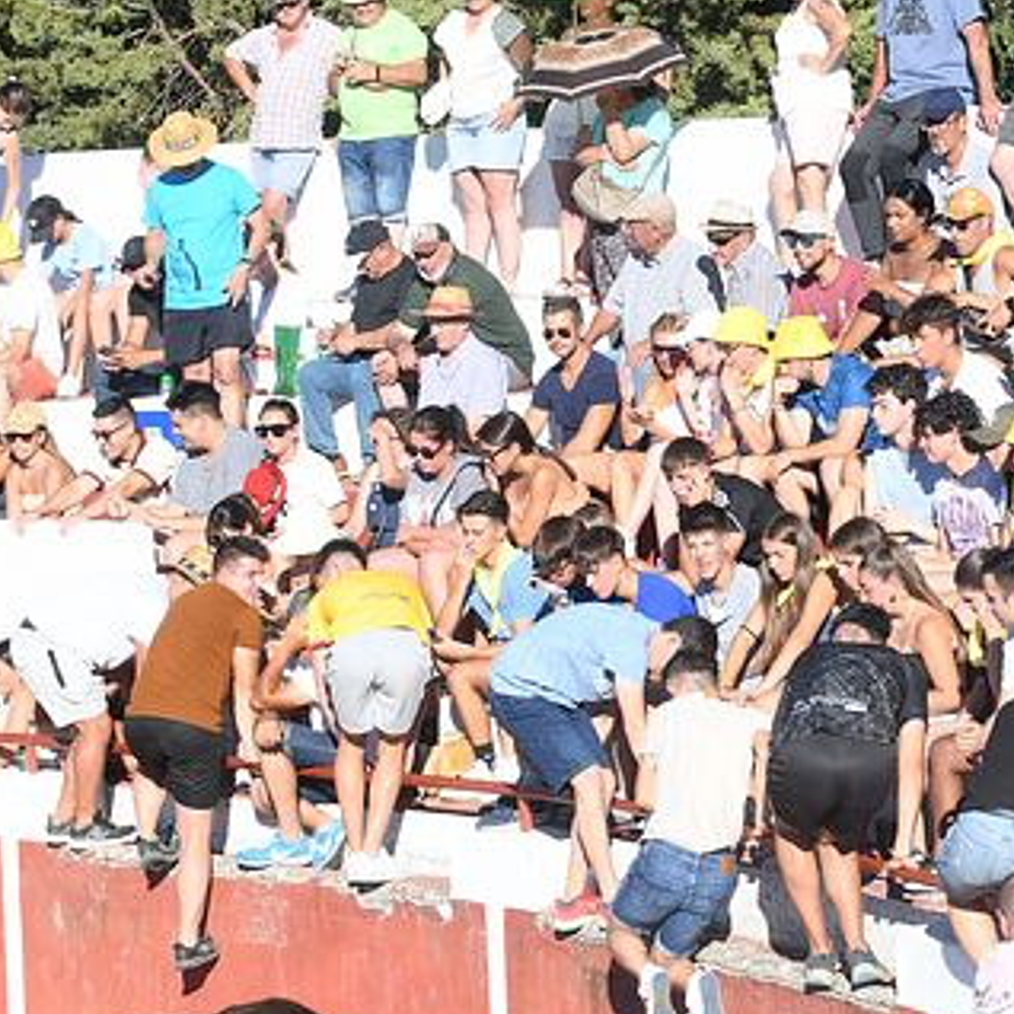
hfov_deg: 10.9
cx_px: 1081
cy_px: 786
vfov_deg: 11.0
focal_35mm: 159
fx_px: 5269
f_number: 8
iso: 250
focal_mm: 70
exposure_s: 1/320
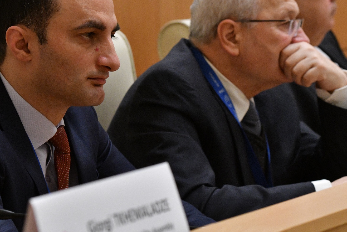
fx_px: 1986
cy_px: 95
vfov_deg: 6.7
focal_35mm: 206
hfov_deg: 10.0
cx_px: 148
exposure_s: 1/125
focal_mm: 90
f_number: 5.6
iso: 2500
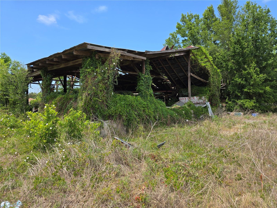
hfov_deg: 73.9
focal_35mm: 23
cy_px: 104
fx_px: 184
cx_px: 138
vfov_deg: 58.9
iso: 12
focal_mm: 6.3
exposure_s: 1/485
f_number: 1.7
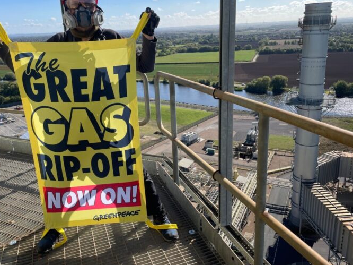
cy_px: 117
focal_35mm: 30
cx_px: 170
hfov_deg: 60.0
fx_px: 306
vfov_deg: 46.7
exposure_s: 1/2618
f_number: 1.6
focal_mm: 4.2
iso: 32
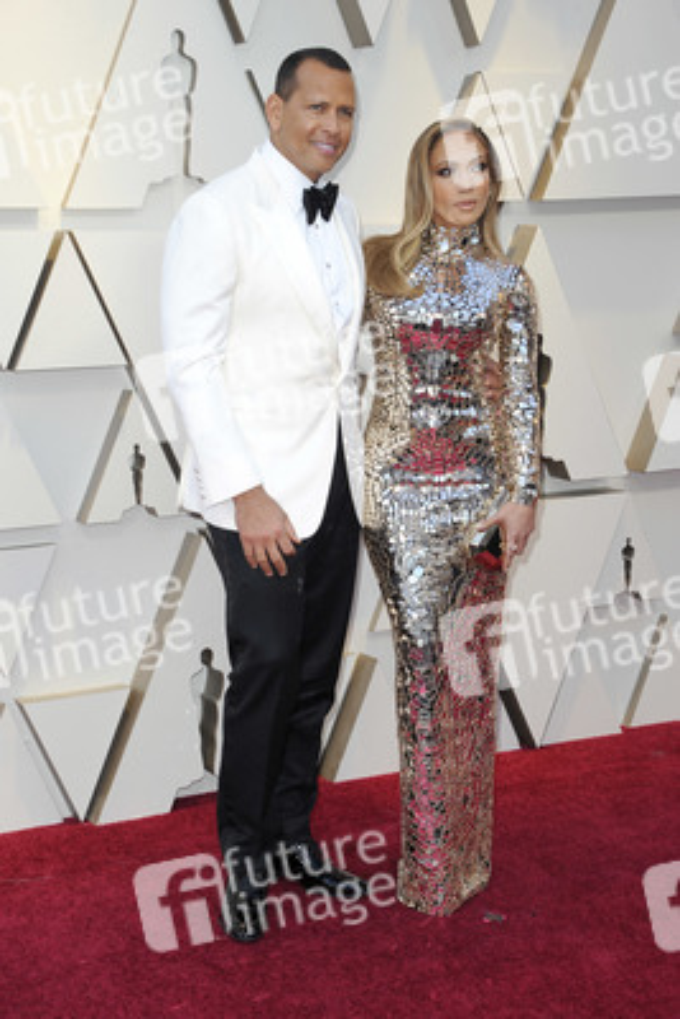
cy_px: 510
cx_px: 340
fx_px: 1755
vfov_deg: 32.4
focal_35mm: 62
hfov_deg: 21.9
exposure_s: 1/250
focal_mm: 62
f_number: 7.1
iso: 800
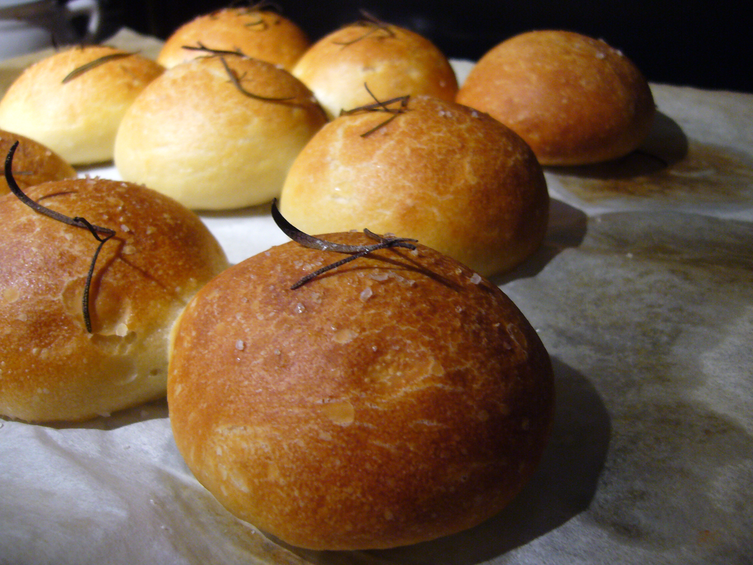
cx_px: 376
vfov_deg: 40.7
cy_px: 282
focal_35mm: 35
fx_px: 761
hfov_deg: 52.6
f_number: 2.8
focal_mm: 5.8
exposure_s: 1/13
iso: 200
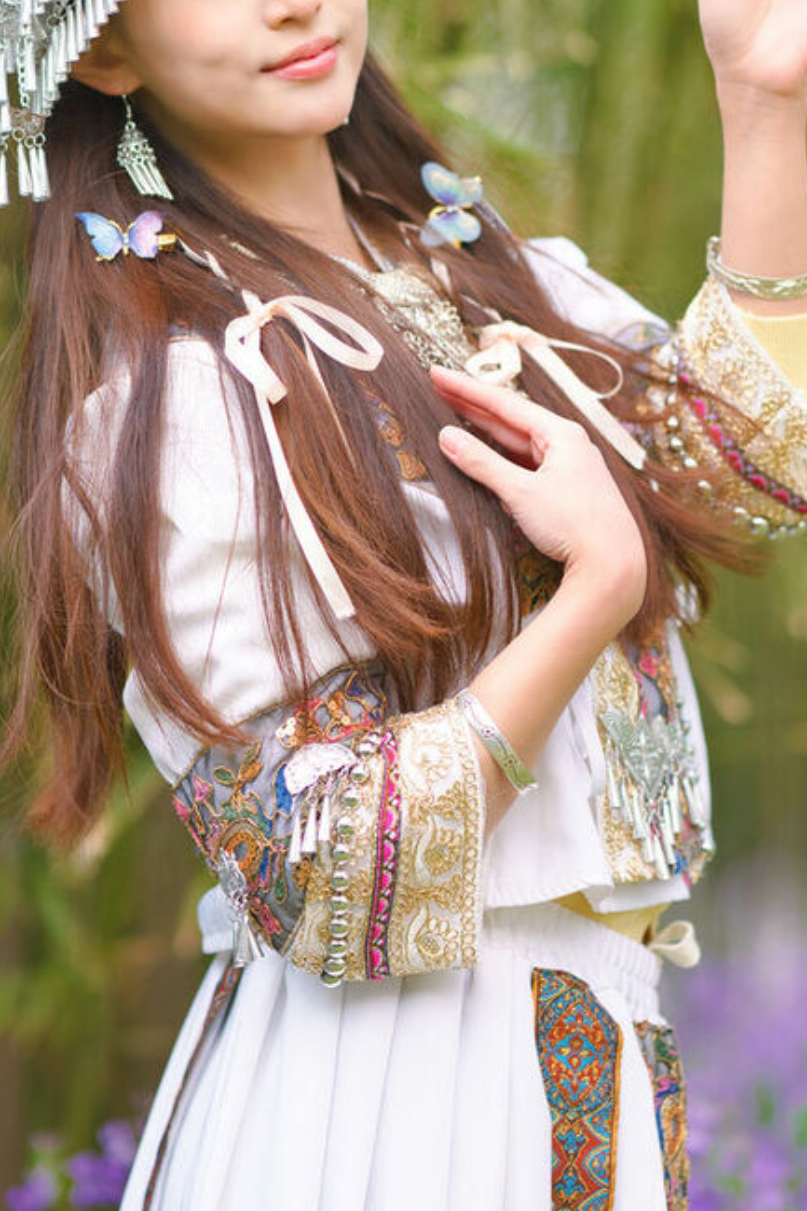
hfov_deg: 6.7
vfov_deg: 10.0
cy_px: 236
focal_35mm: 206
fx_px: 6930
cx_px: 537
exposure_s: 1/1000
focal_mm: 85
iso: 100
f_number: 1.4
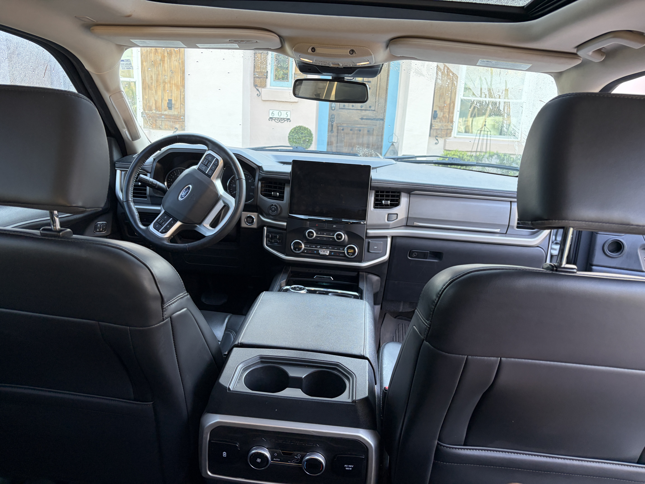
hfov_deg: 67.3
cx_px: 322
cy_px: 242
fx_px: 484
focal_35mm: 26
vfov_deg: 53.1
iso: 125
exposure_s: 1/73
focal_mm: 5.96
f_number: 1.6
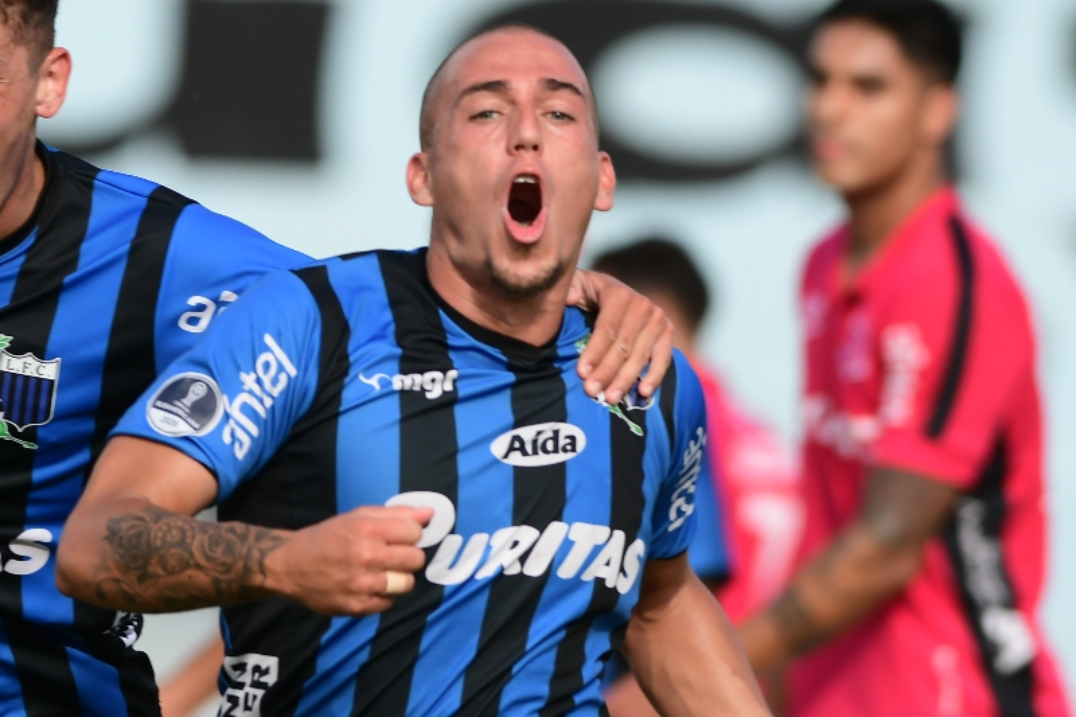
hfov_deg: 4.6
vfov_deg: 3.1
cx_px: 538
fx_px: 13446
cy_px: 358
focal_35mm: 450
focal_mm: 300
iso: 160
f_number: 4.5
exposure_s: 1/1000
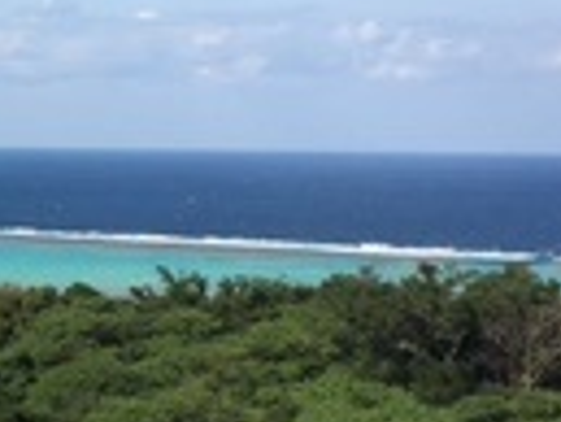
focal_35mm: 144
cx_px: -313
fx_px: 2336
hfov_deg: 12.9
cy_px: 226
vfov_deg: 10.3
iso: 25
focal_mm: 4.15
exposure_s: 1/1832
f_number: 2.2
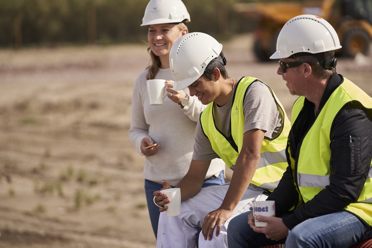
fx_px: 1694
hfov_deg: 12.5
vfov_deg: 8.4
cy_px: 124
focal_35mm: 164
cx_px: 186
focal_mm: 164
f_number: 3.5
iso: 80
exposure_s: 1/1000
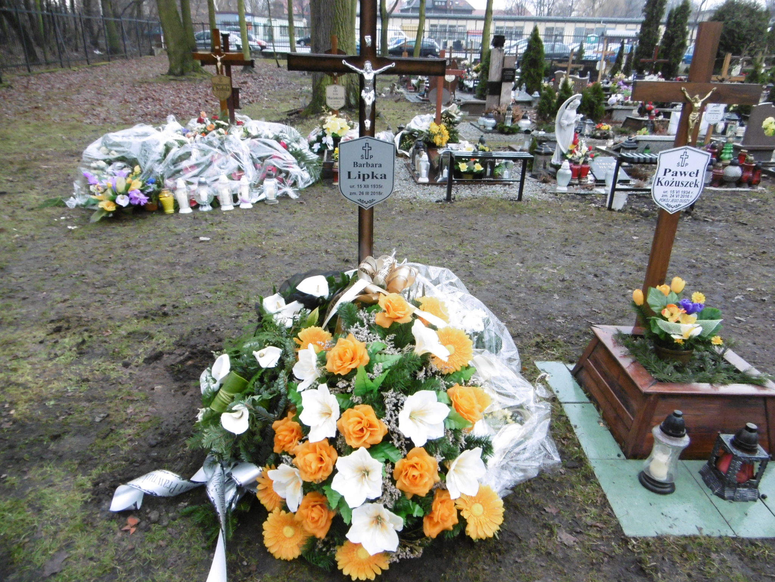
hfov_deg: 71.6
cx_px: 388
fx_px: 537
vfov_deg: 56.8
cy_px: 291
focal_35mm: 24
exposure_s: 1/60
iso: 320
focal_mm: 4.3
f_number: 3.1
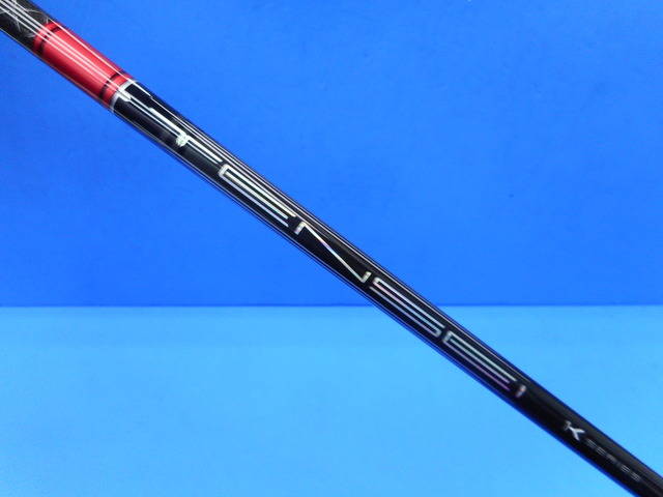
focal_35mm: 25
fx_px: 479
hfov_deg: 69.4
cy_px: 248
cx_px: 332
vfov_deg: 54.9
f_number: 3.7
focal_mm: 4.5
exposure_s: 1/30
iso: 140
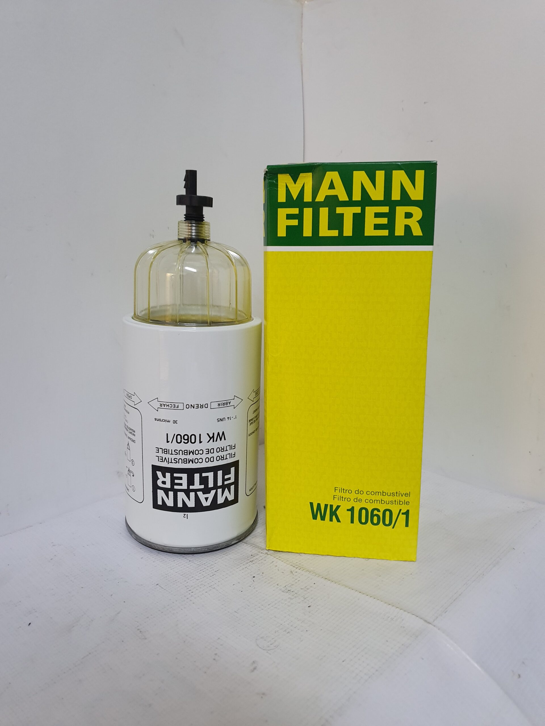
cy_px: 363
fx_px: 546
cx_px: 272
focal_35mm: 26
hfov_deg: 53.1
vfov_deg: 67.3
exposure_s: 1/40
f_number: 1.5
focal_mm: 4.32
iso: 250
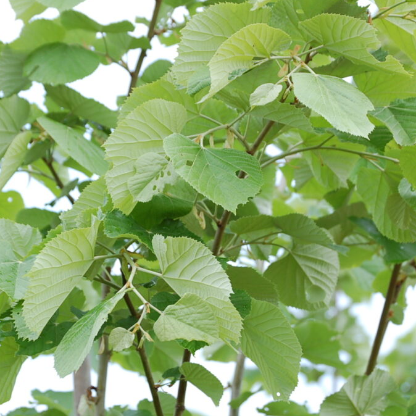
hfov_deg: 9.9
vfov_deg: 9.9
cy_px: 227
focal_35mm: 177
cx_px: 208
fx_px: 2407
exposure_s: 1/160
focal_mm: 80
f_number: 8
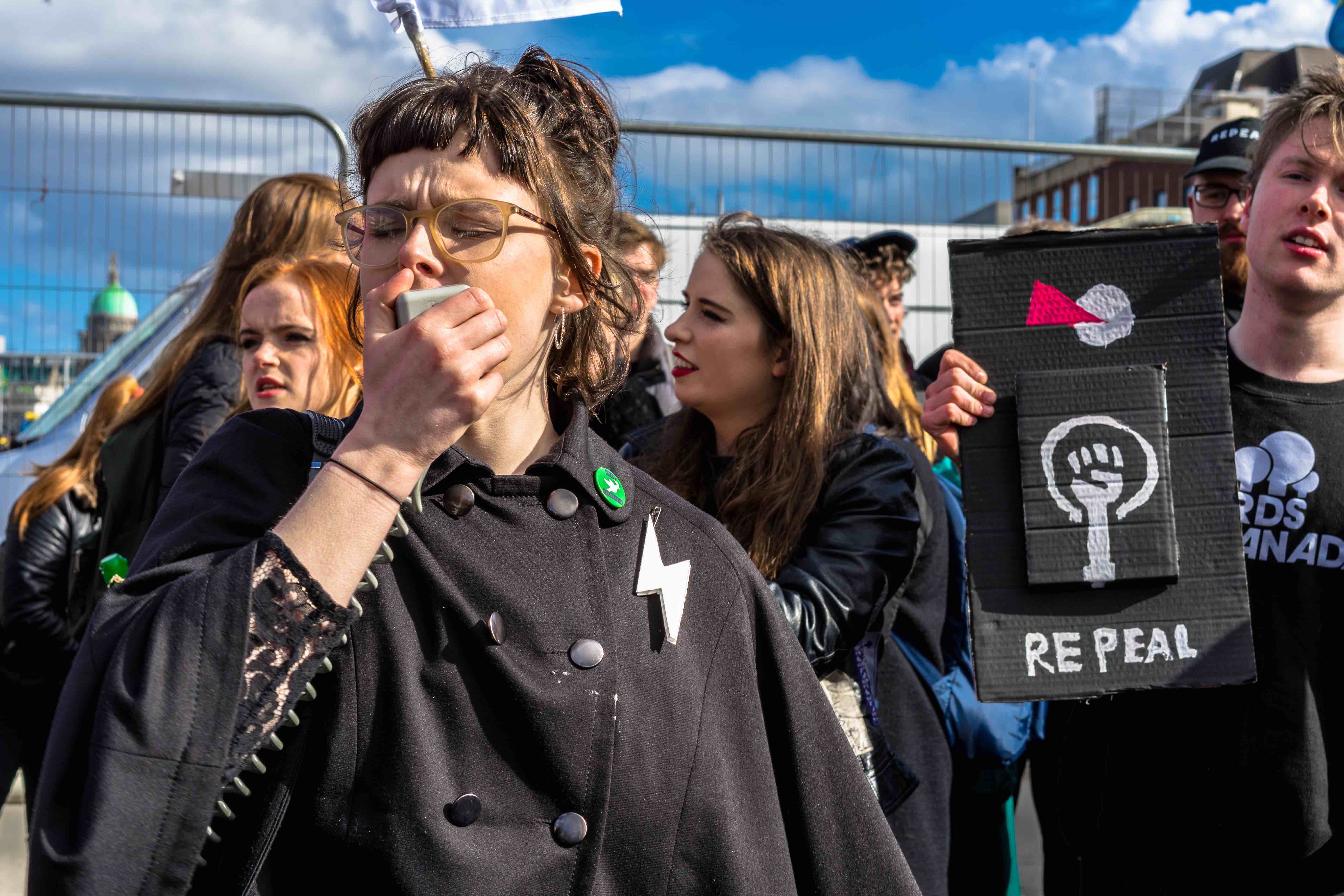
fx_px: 2389
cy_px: 456
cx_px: 736
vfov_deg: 21.2
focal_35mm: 64
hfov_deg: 31.4
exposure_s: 1/160
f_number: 9
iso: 100
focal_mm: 55
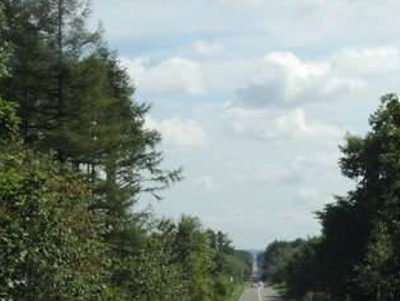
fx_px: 1156
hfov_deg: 19.5
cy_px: 144
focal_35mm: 100
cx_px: 277
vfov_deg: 14.8
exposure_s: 1/800
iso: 100
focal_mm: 11.1
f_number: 3.7
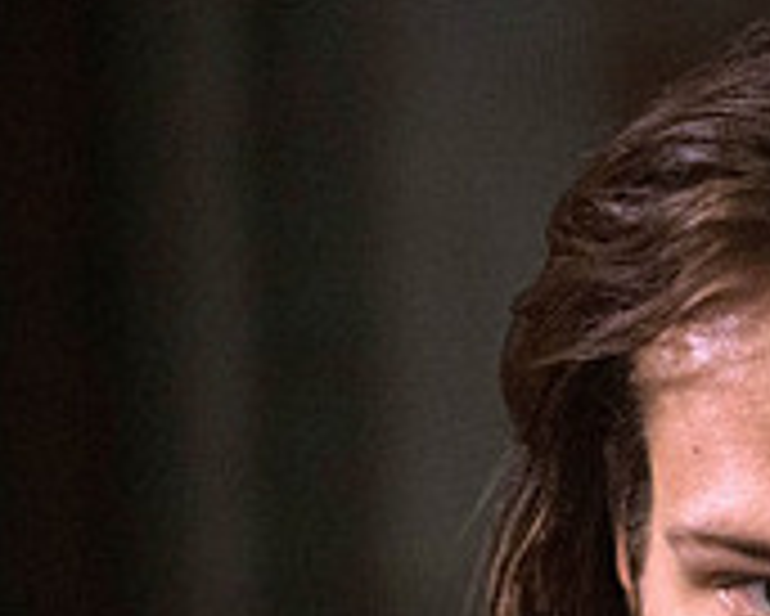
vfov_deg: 2.0
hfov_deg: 2.4
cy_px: 971
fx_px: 18036
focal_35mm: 791
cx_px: 1279
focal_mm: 185
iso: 2500
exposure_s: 1/125
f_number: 2.8
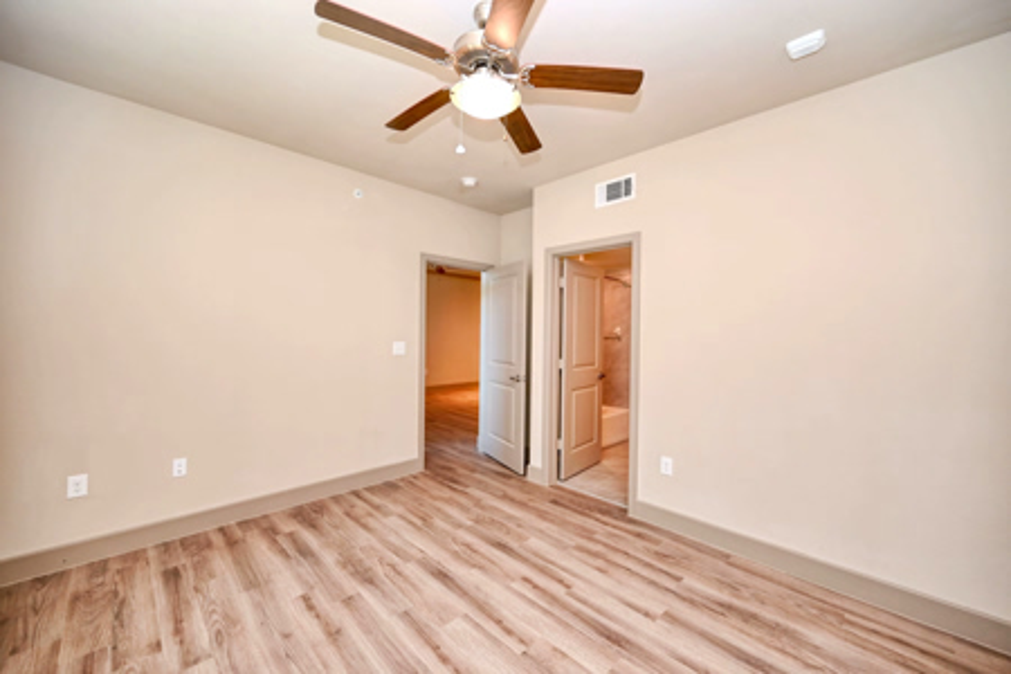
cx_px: 506
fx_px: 393
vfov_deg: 81.2
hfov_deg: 104.3
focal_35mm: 14
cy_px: 337
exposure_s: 1/60
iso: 280
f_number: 4
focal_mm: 14
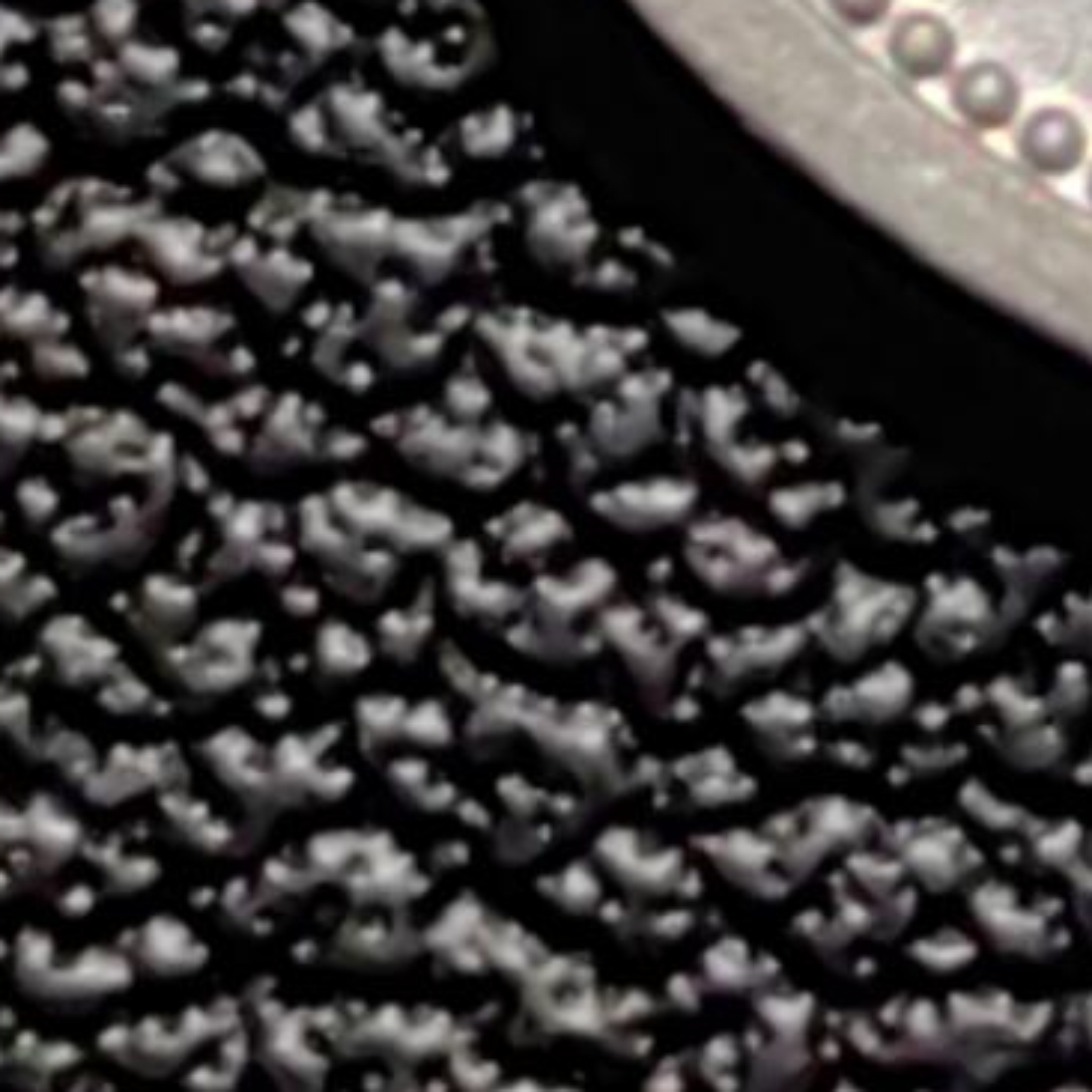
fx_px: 17238
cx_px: 1835
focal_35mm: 483
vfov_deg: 3.6
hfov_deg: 3.6
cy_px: -982
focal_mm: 5.75
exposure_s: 1/133
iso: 50
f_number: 2
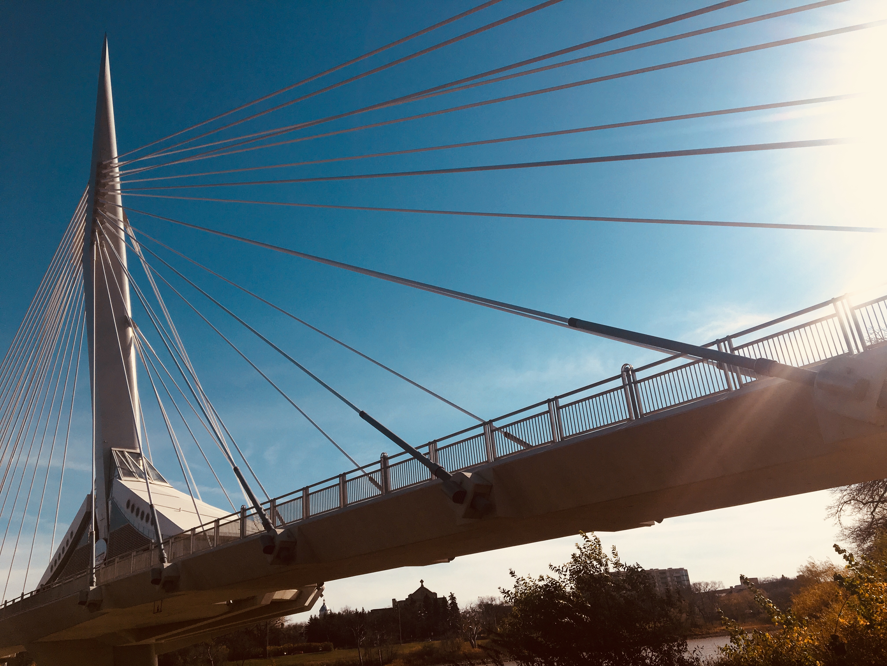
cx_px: 444
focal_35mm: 29
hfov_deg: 61.7
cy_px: 333
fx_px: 743
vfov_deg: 48.2
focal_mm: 4.15
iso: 25
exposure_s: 1/4049
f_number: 2.2
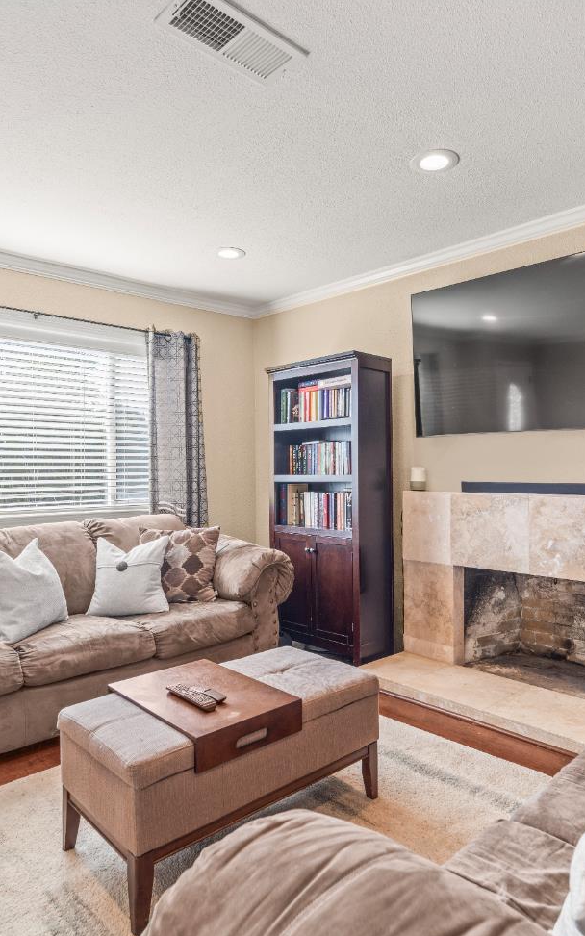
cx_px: 319
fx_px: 561
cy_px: 472
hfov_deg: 55.0
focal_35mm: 22
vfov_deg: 79.7
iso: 200
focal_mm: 14
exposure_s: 1/6
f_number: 7.1
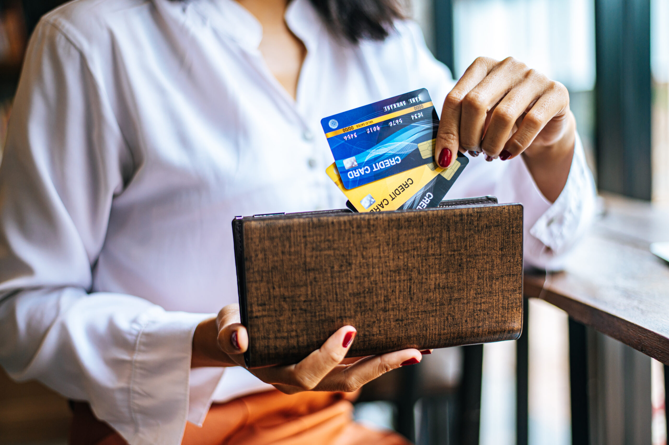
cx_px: 334
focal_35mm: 50
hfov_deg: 39.6
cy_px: 222
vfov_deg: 27.0
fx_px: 928
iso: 400
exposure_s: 1/500
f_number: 1.8
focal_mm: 50
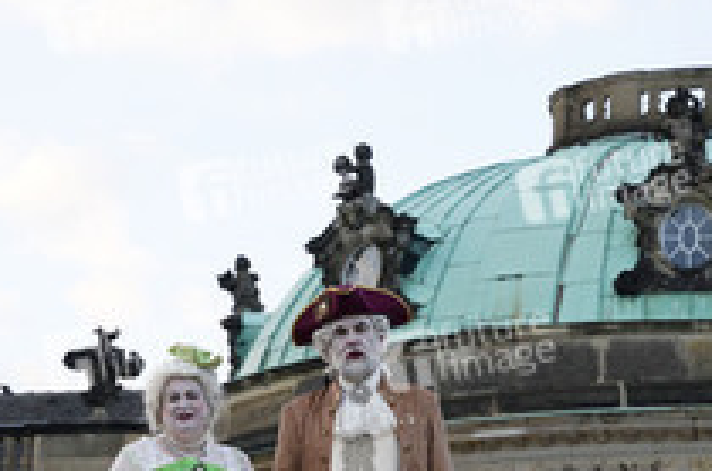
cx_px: 514
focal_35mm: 114
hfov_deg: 17.9
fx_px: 2250
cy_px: 437
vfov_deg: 11.9
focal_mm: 53
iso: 640
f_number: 5
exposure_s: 1/800
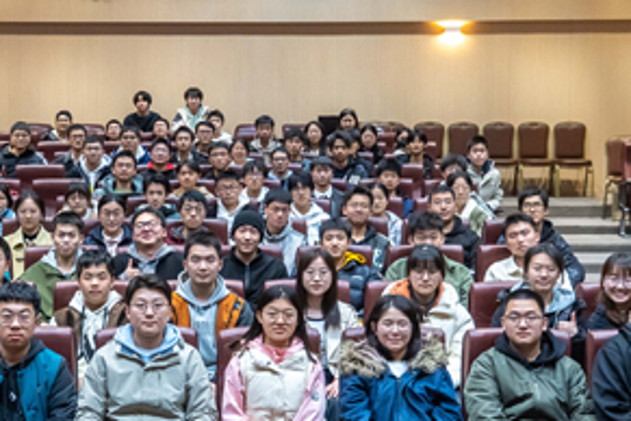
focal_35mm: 71
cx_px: 130
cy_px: 224
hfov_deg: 27.9
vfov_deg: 19.2
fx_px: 1245
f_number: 4
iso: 2000
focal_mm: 23
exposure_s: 1/160
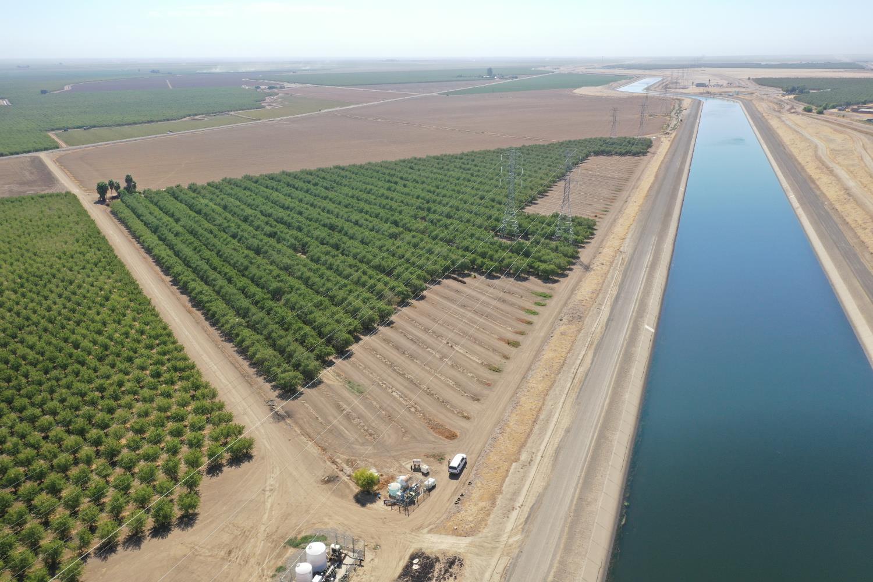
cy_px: 291
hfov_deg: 65.5
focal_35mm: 28
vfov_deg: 46.4
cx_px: 436
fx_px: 679
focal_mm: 10.26
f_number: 5.6
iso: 100
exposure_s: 1/400
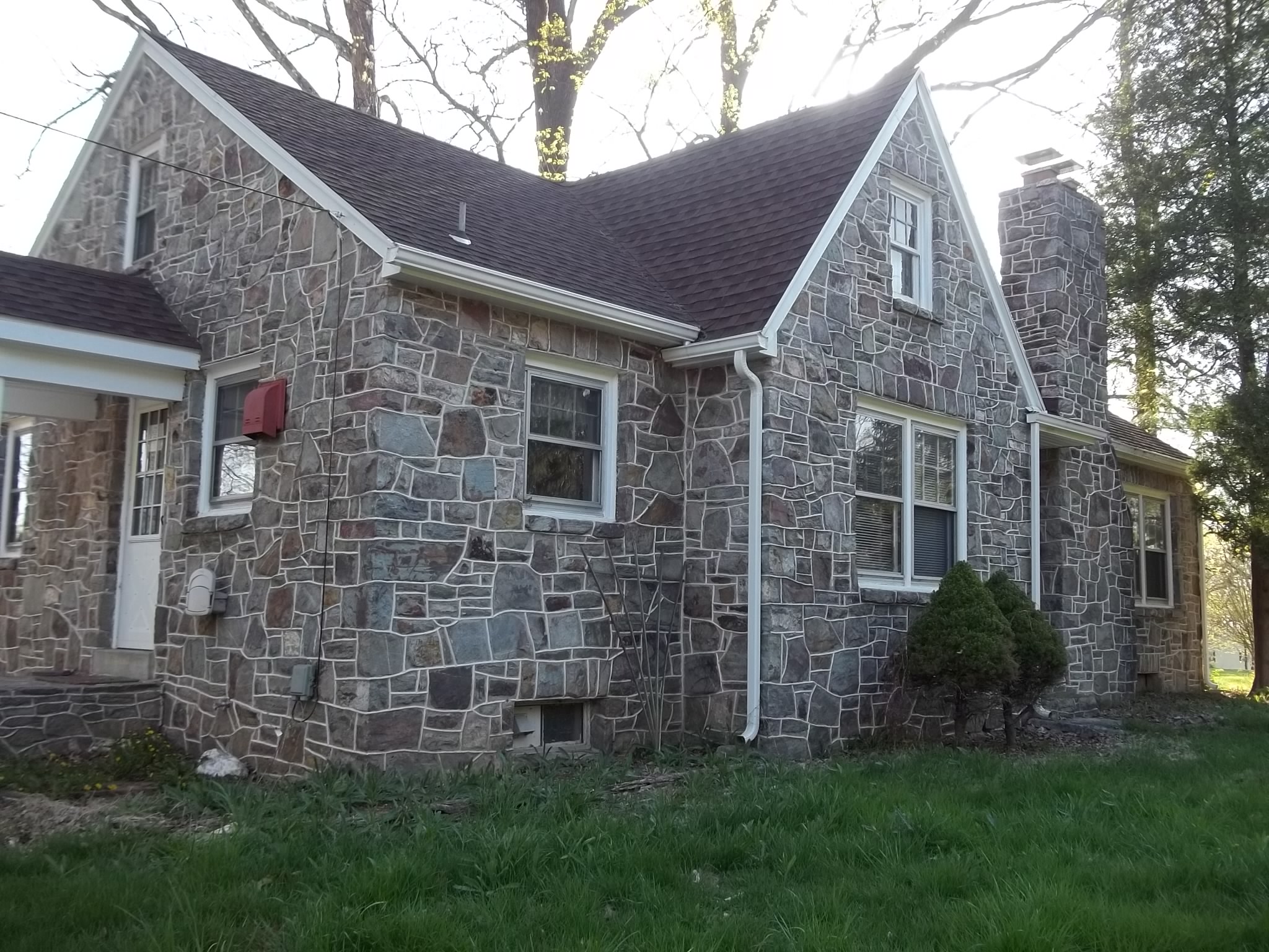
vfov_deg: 44.2
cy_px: 476
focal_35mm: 32
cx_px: 634
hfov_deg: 56.8
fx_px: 1173
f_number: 2.9
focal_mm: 5.7
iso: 64
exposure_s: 1/160
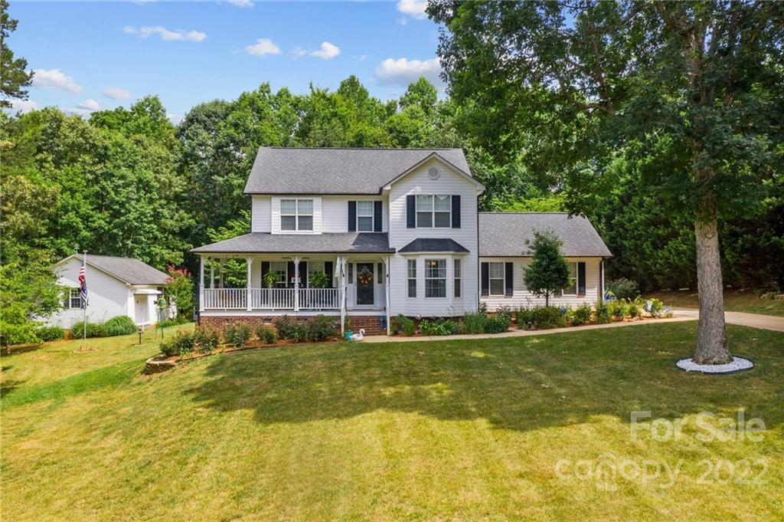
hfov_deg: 65.5
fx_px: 609
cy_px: 261
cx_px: 392
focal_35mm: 28
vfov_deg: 46.3
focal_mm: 10.26
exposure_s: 1/320
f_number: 5.6
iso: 100
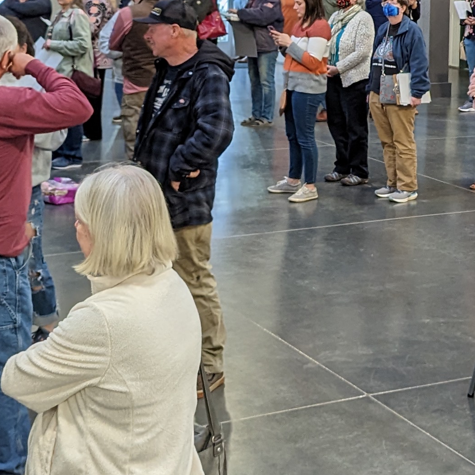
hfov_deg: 20.5
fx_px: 1289
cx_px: 407
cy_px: 68
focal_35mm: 83
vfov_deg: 20.6
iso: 181
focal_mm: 6.81
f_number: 1.85
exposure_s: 1/66.2
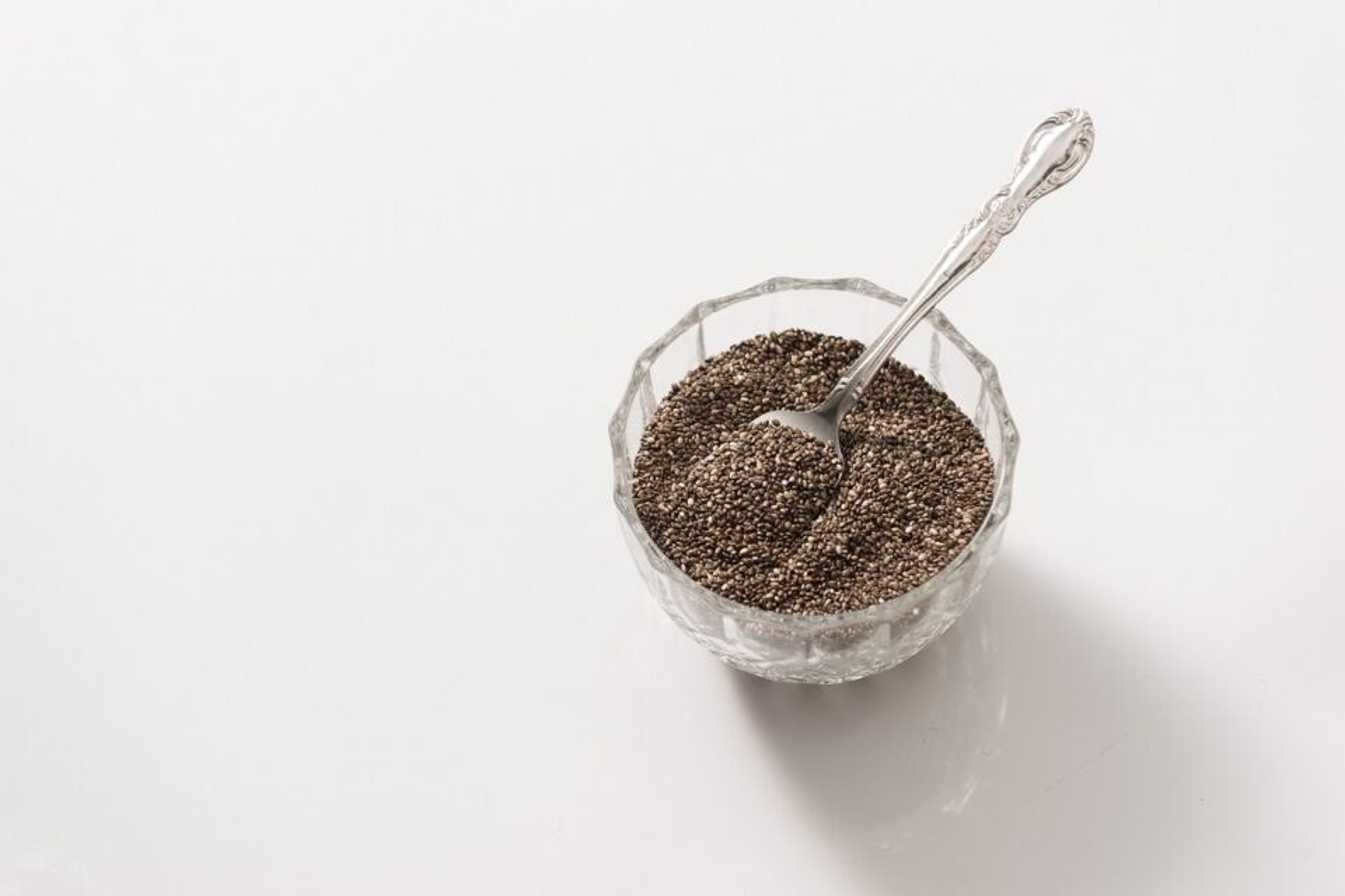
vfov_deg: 10.2
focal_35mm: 135
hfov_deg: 15.2
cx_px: 672
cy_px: 448
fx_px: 5043
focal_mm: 135
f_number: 6.3
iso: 250
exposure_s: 1/160
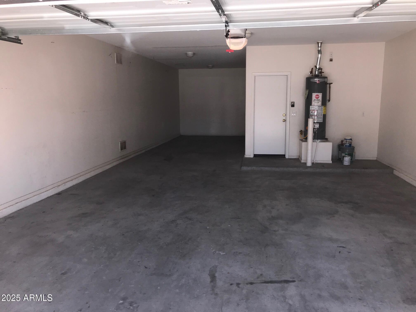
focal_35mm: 28
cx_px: 208
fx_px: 336
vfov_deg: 49.7
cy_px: 156
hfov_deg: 63.4
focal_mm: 3.99
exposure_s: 1/323
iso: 20
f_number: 1.8
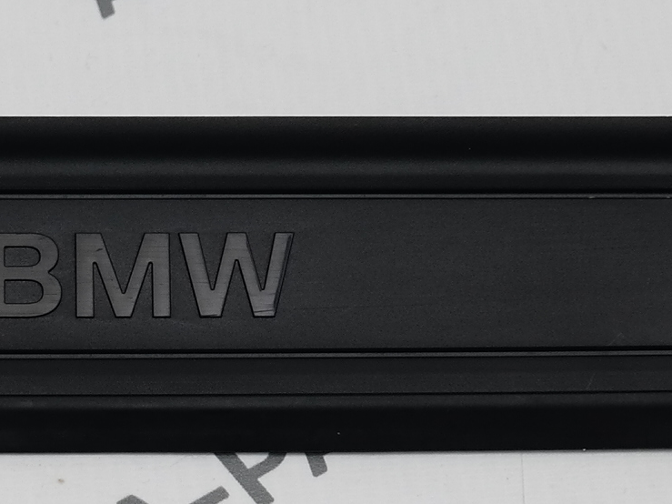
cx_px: 101
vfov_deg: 8.9
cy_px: 267
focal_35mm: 167
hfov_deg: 11.8
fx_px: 3241
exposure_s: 1/80
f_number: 4
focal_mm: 22
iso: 200
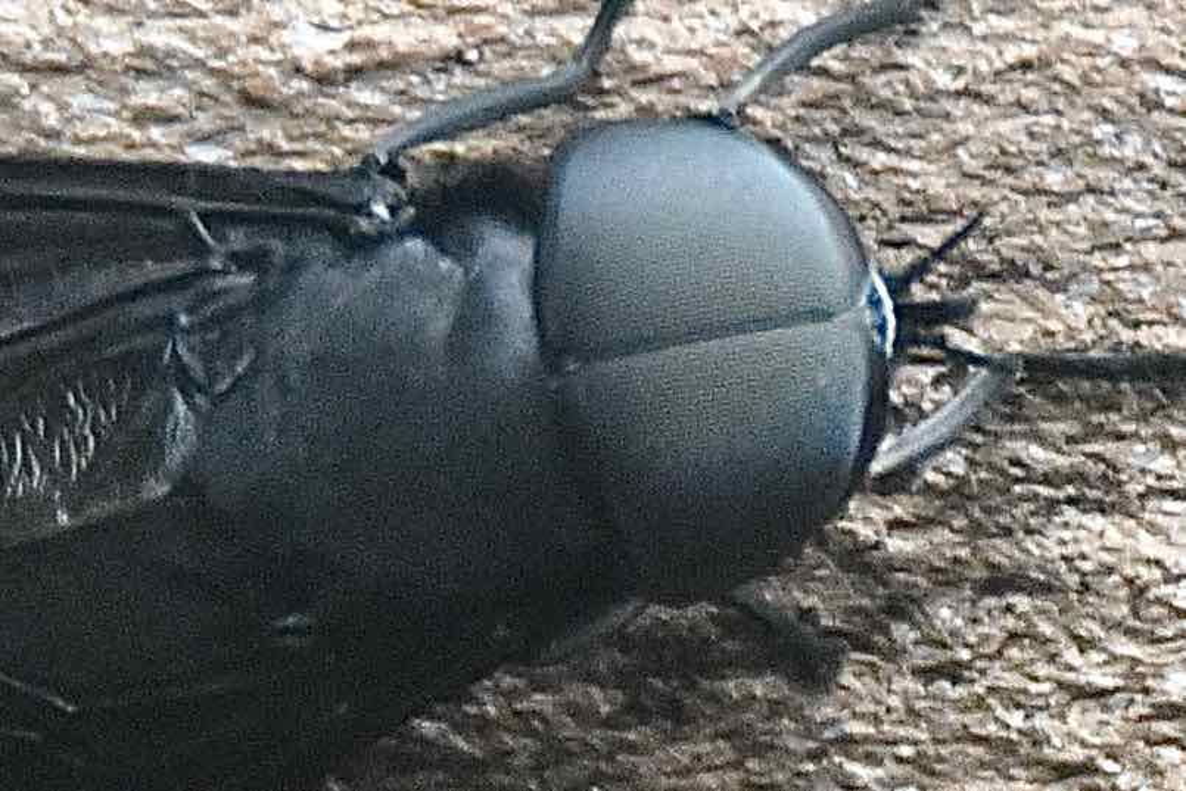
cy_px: 396
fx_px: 19769
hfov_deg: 3.4
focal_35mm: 600
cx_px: 593
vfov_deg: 2.3
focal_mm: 600
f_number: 6.3
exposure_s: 1/1250
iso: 4000
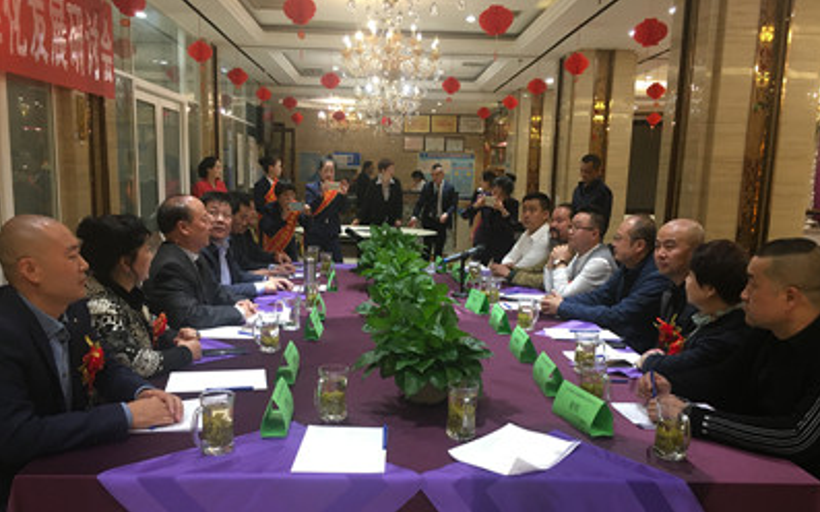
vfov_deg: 40.5
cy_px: 293
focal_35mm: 31
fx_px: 693
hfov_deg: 61.2
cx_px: 411
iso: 125
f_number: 2.2
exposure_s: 1/33
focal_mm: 4.15
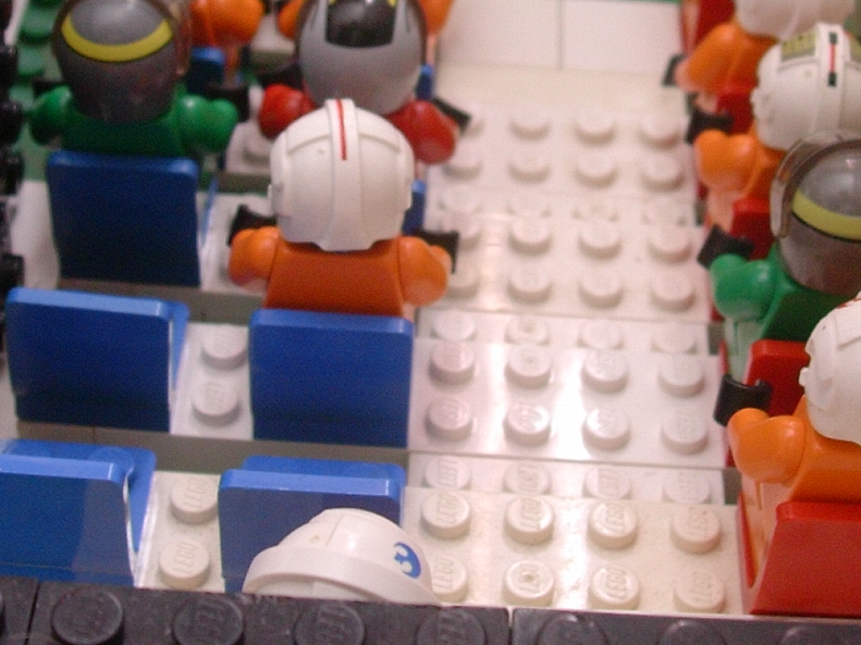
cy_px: 18
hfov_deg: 21.5
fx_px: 2263
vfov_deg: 16.0
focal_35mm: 91
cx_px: 537
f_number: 2.9
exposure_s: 1/11.3
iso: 70
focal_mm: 6.7
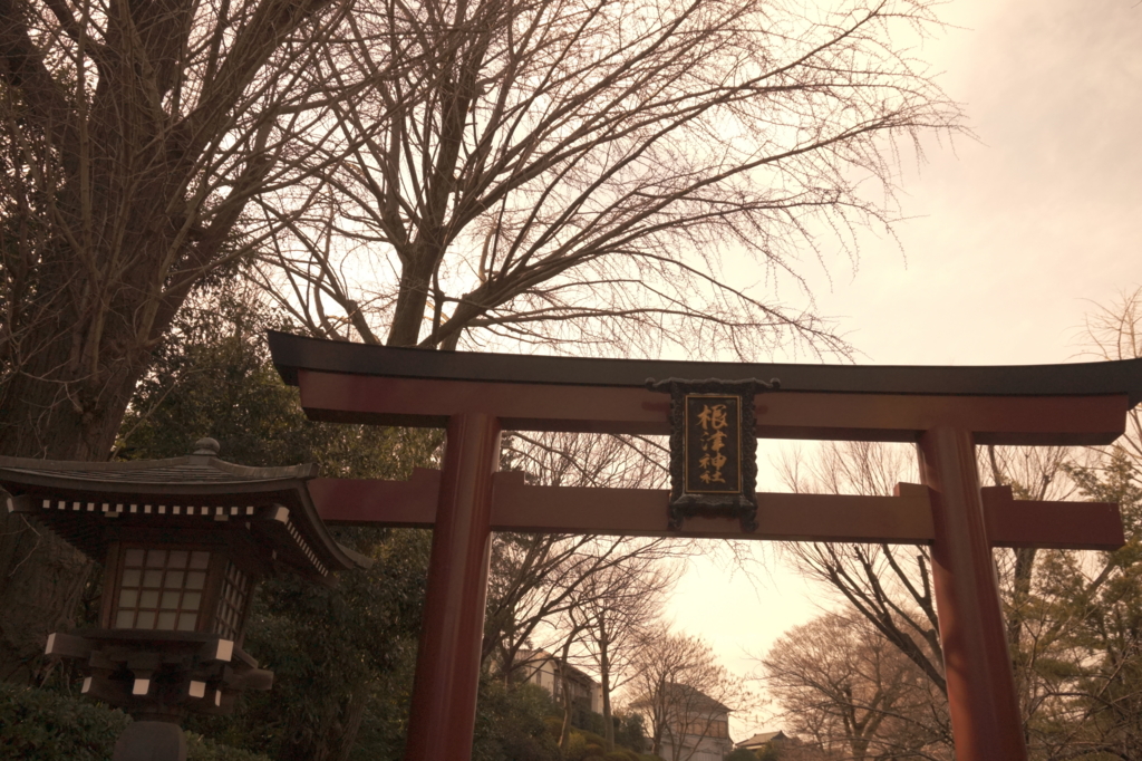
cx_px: 571
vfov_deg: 39.9
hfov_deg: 57.2
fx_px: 1046
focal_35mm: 33
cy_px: 380
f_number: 5.6
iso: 640
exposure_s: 1/4000
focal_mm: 22
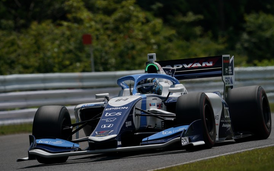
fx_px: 4585
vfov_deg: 2.1
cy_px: 91
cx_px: 137
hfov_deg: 3.4
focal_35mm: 614
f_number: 10
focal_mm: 600
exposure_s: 1/1000
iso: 200
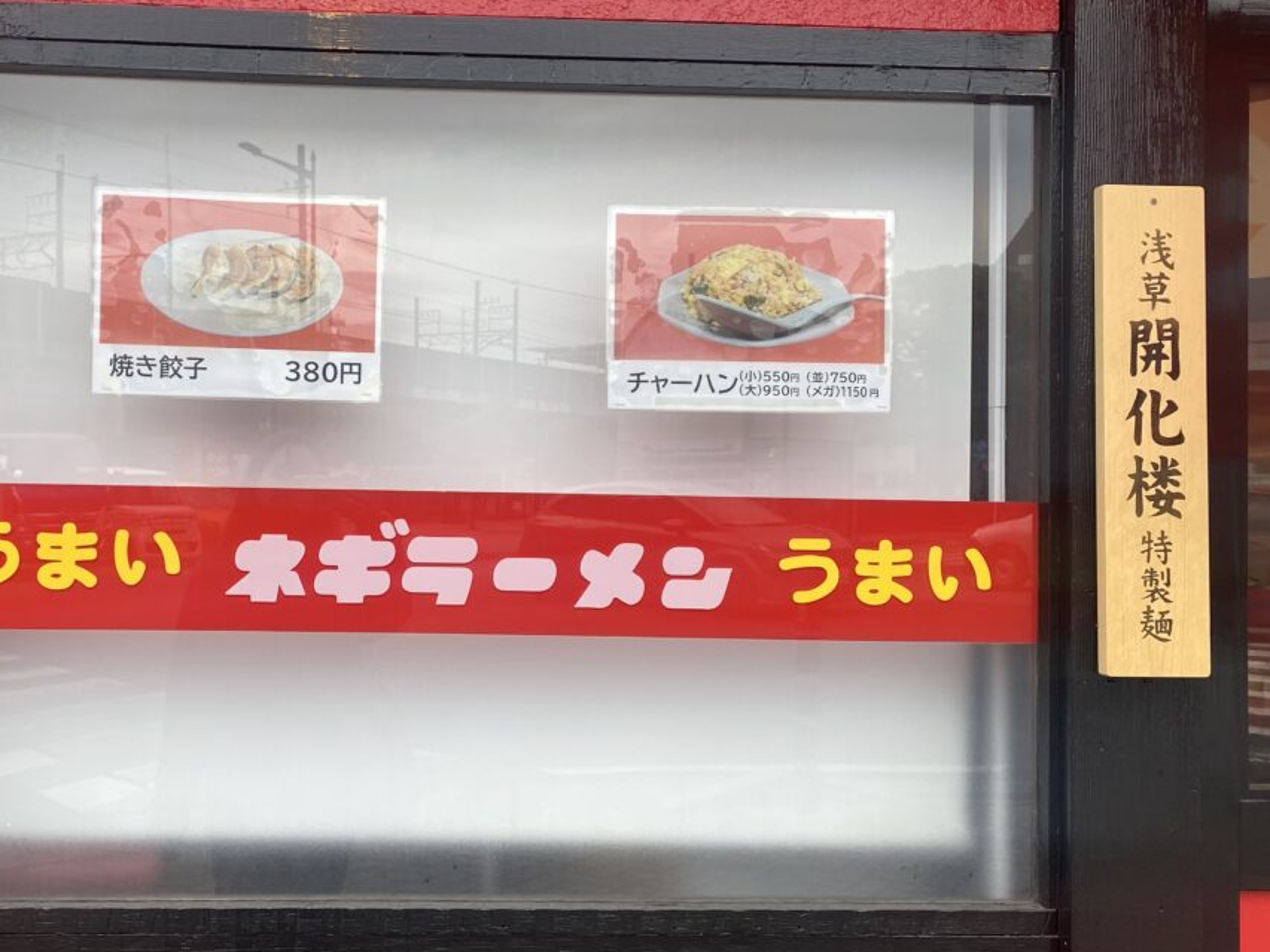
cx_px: 393
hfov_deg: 46.9
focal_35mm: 39
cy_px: 445
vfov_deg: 36.8
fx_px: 1431
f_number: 1.8
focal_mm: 4.25
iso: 32
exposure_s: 1/353
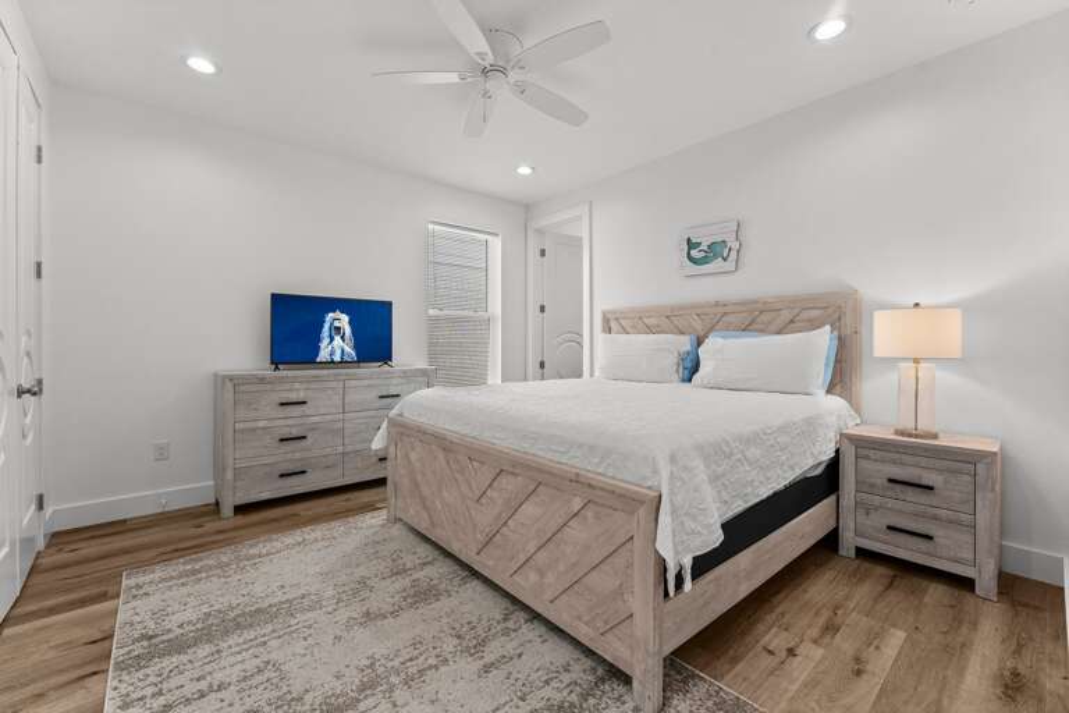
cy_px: 356
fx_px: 434
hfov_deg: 101.9
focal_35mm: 15
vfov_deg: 78.8
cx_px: 534
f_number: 8
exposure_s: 1/3
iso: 400
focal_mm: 14.6
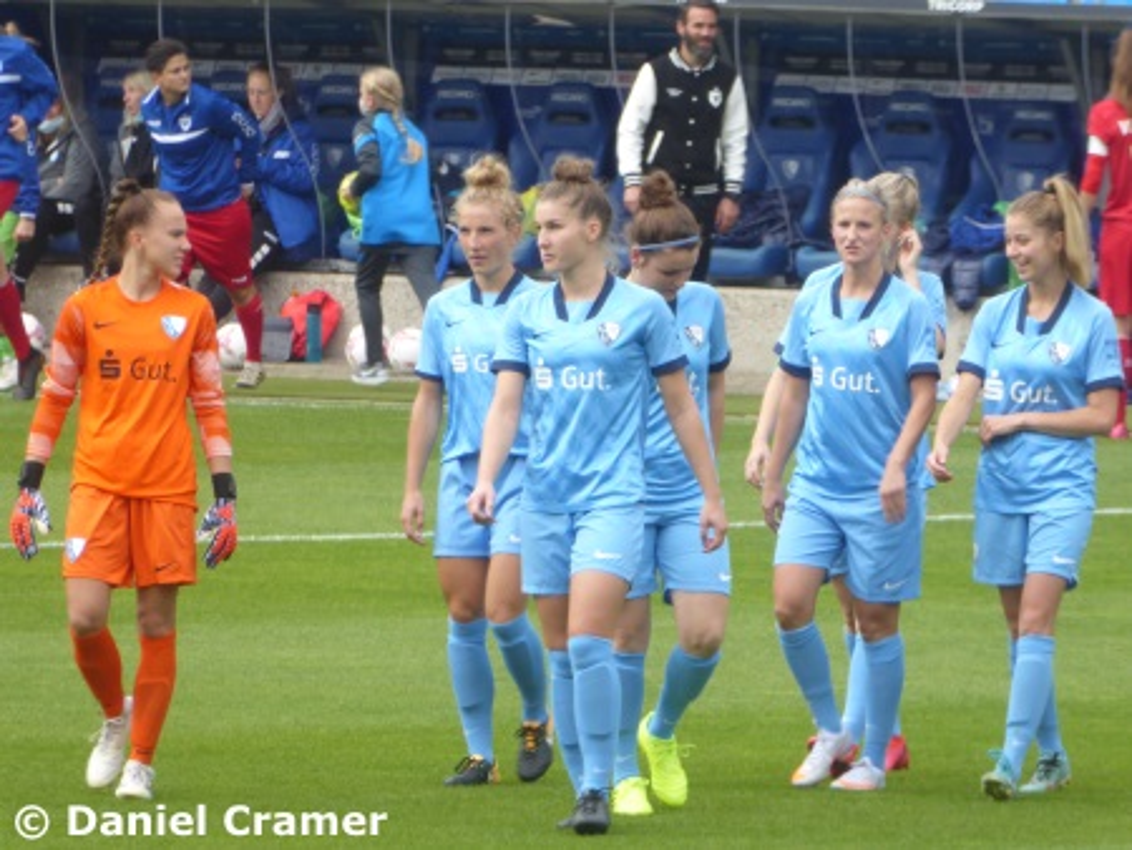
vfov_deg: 2.1
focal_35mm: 720
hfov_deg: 2.8
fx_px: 23558
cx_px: 566
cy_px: 425
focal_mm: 129
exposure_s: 1/125
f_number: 6.4
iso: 125
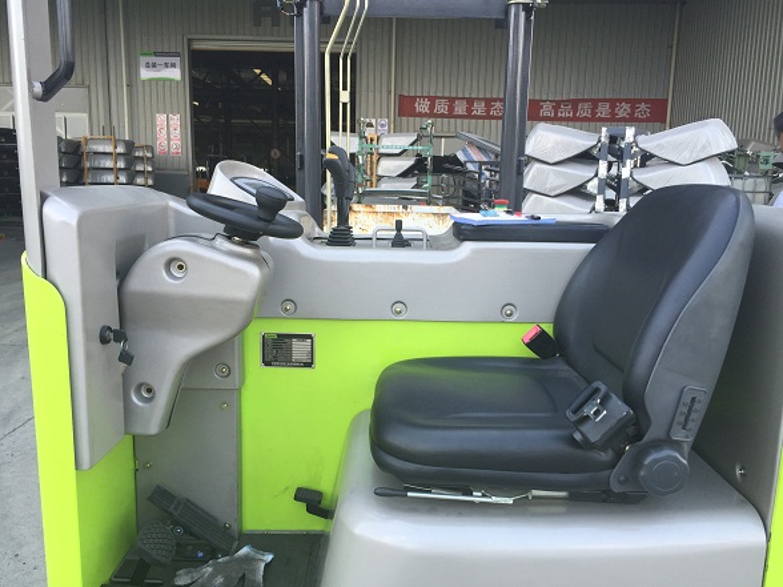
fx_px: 656
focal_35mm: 29
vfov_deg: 48.2
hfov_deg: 61.7
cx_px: 392
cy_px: 294
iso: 32
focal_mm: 4.15
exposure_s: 1/140
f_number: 2.2
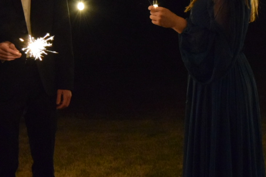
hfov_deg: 25.5
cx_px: 183
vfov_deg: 17.2
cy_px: 50
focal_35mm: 79
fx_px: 584
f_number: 4
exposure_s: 1/40
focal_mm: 24
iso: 6400
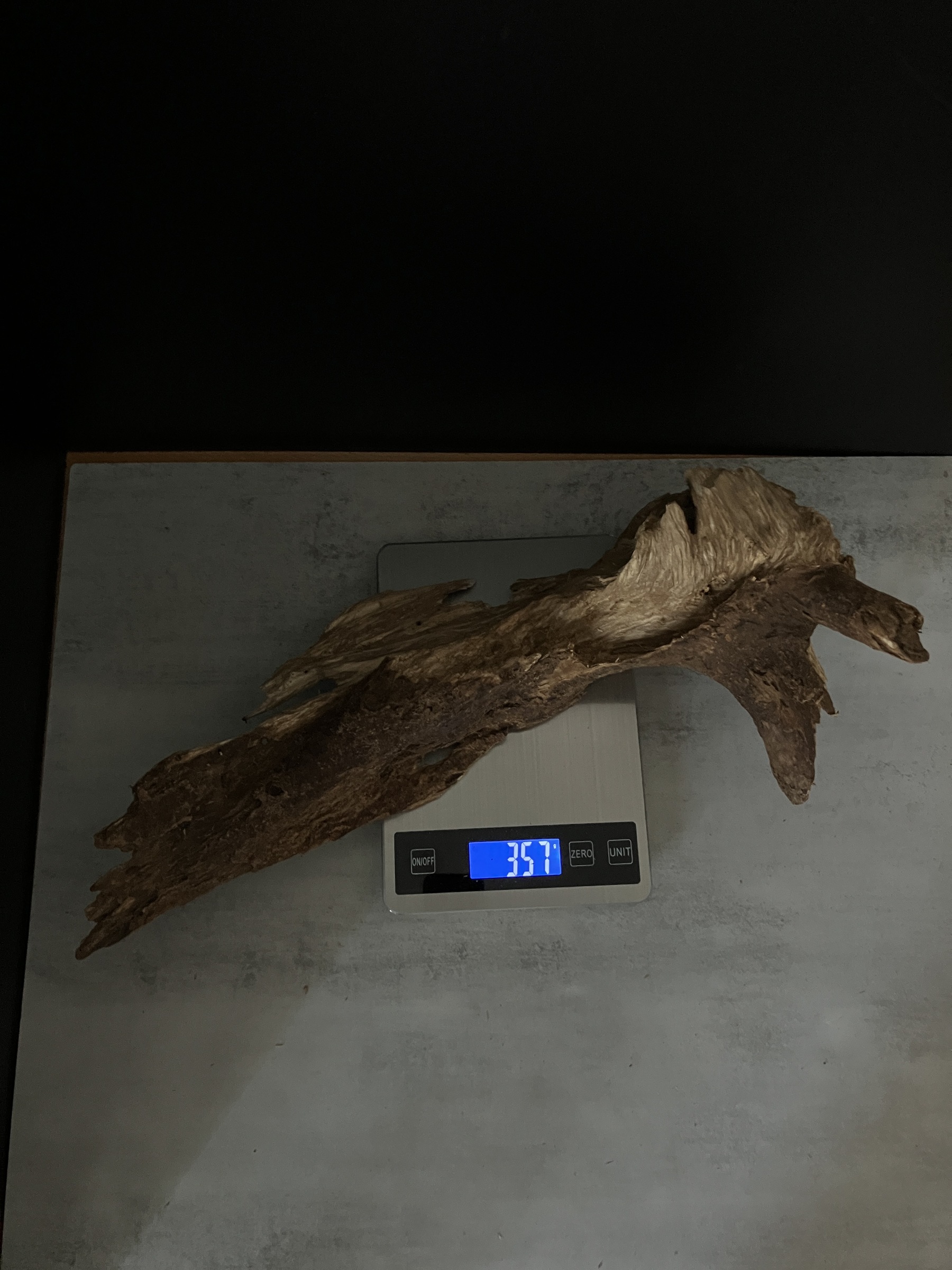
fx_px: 1027
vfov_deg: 63.4
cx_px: 476
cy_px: 635
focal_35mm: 28
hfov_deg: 49.7
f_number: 1.8
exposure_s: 1/30
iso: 500
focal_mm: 3.99
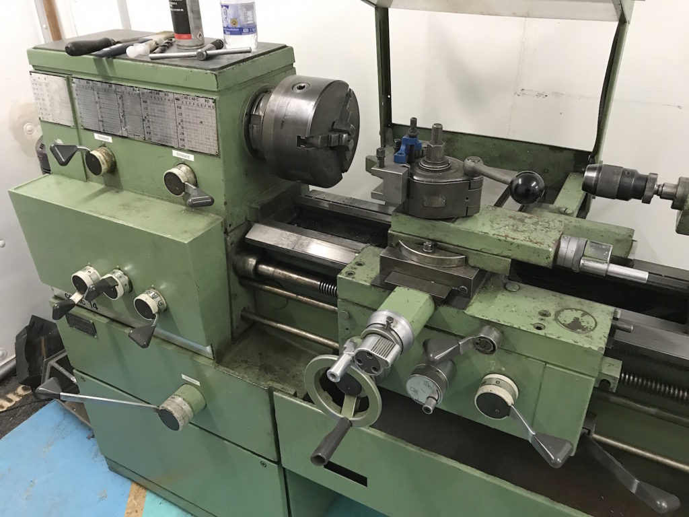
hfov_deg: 63.4
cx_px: 344
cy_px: 258
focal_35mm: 28
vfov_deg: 49.7
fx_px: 557
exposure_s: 1/17
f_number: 1.8
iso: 64
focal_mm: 3.99
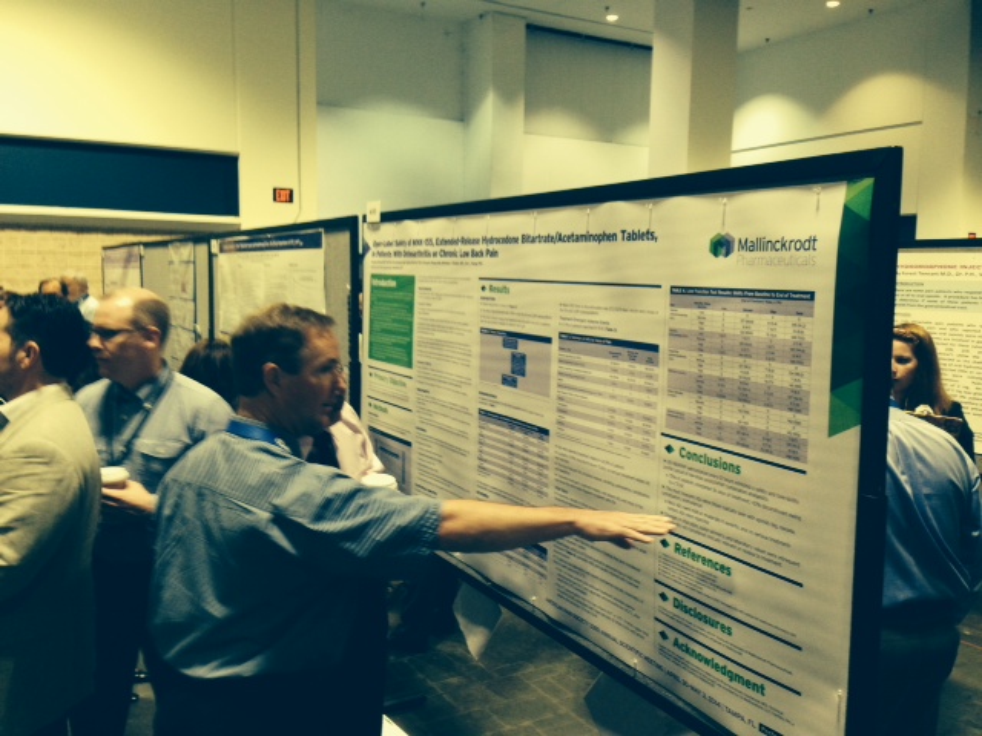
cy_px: 368
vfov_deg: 42.9
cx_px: 491
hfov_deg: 55.4
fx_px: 936
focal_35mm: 33
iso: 160
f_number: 2.4
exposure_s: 1/20
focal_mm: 4.12
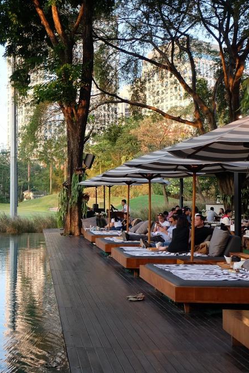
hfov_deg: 27.5
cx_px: -2
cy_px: 188
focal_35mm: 46
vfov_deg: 42.8
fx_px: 477
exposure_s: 1/105
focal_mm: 20.1
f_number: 3.8
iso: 400
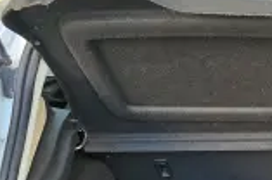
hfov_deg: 33.8
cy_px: 211
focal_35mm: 55
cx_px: 258
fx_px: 415
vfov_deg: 22.7
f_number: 1.7
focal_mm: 6.3
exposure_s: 1/180
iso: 200
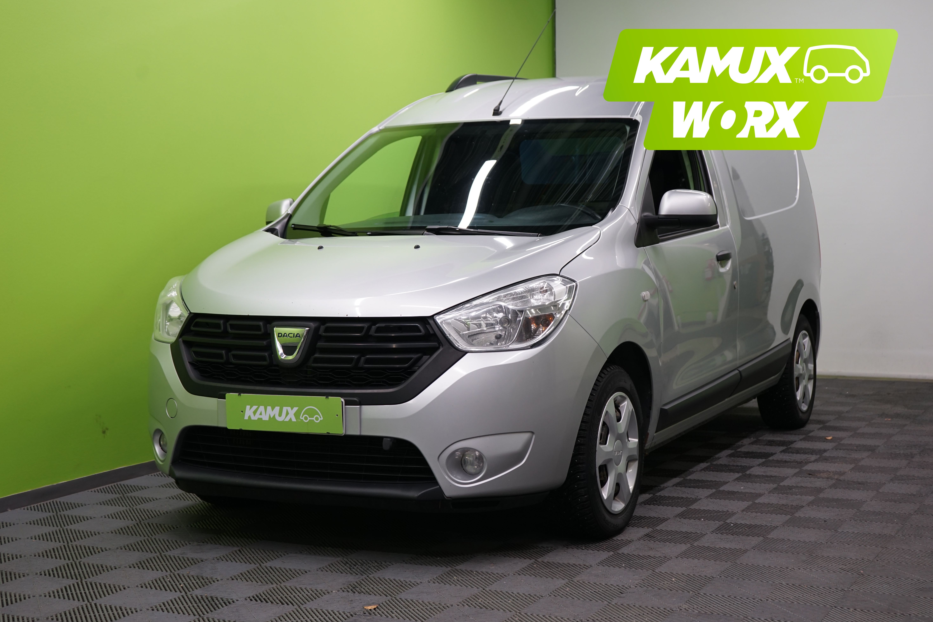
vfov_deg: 25.1
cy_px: 311
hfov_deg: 36.9
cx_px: 465
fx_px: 1399
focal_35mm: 54
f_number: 5
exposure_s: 1/60
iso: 500
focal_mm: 53
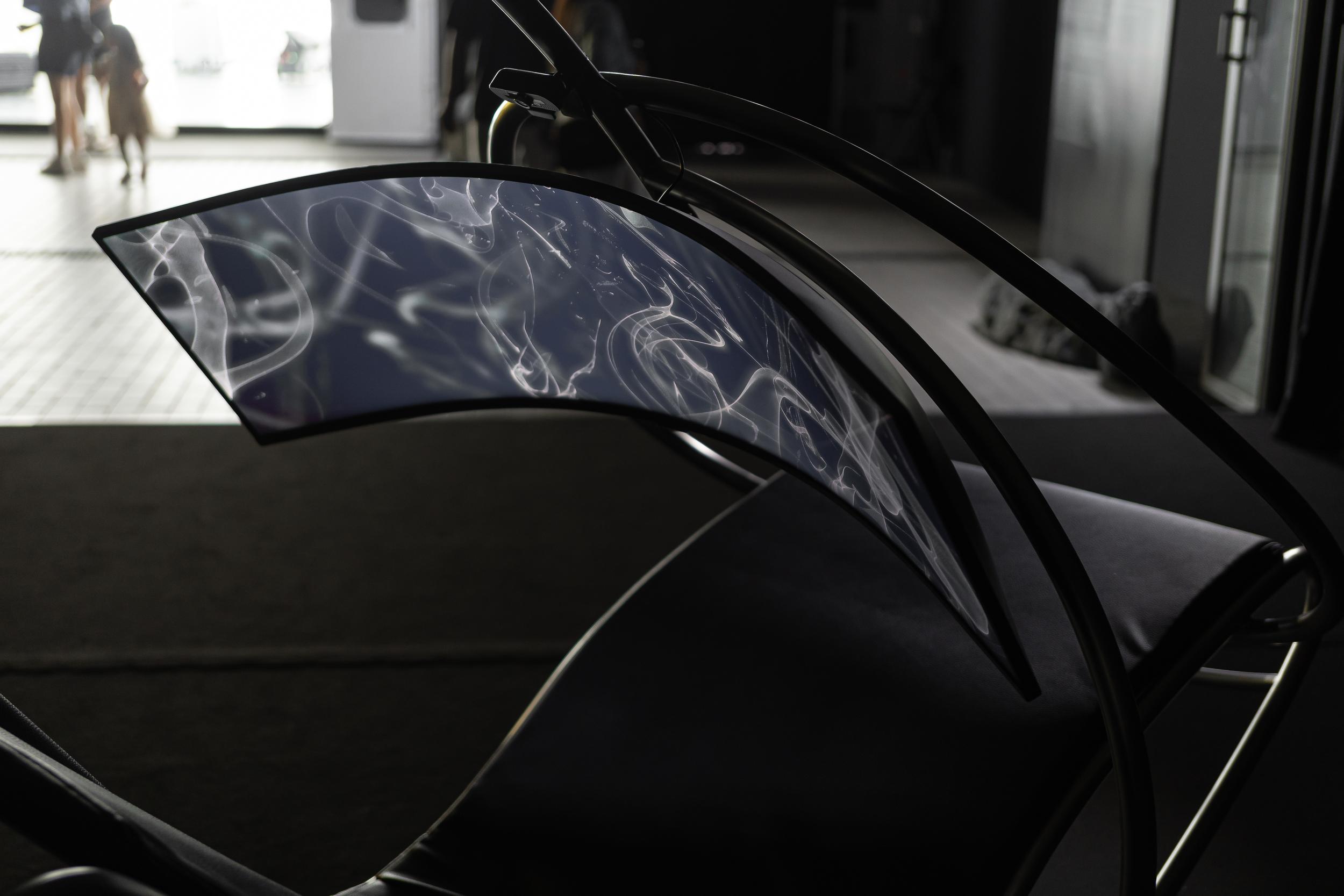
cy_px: 448
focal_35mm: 50
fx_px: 1867
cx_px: 672
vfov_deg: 27.0
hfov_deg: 39.6
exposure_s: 1/60
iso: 1250
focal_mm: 50
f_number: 2.8
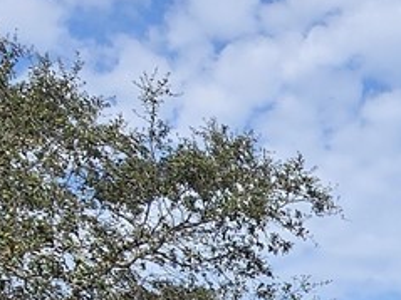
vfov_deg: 14.3
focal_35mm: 87
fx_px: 1007
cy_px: 593
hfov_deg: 19.5
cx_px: 607
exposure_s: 1/1441
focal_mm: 1.7
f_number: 2.2
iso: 25
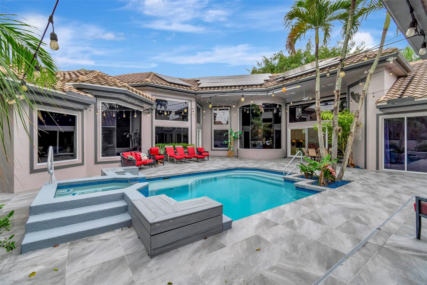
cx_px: 214
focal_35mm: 15
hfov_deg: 100.4
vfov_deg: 77.3
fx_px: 178
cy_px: 142
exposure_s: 1/500
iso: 500
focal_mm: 10
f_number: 8
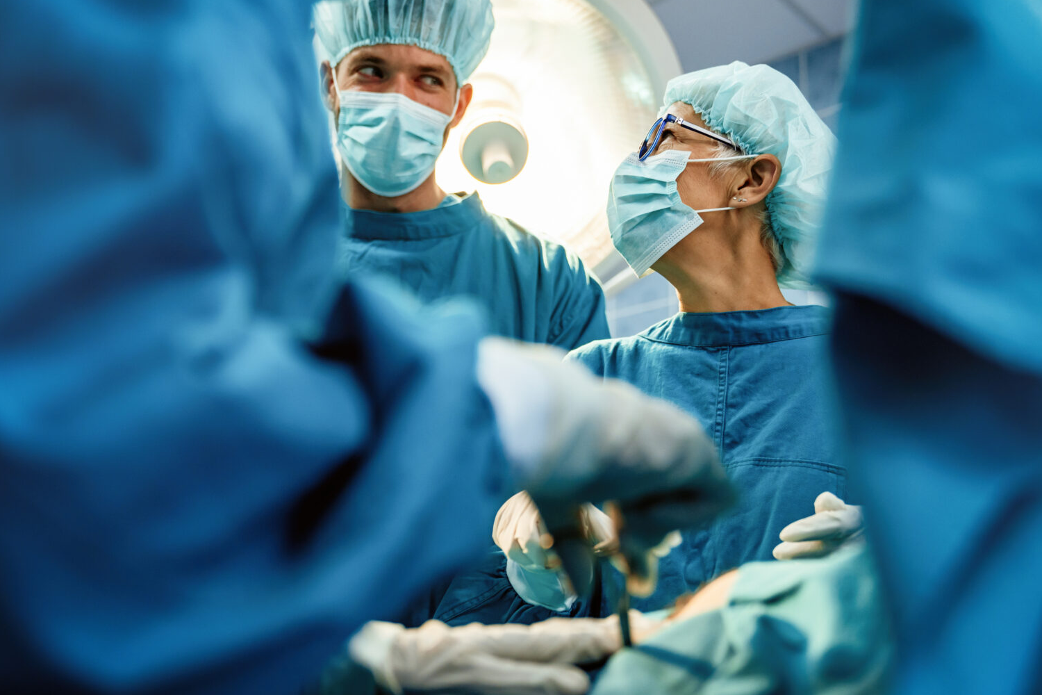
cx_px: 527
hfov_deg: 45.4
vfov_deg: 31.2
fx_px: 1245
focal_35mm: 43
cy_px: 341
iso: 500
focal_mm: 42
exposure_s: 1/250
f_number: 2.8
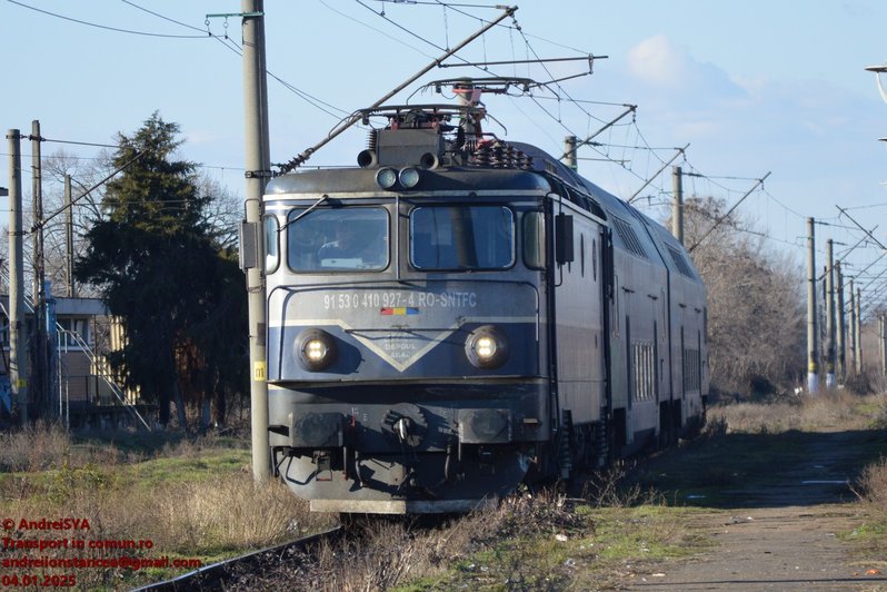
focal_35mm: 174
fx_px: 4287
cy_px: 296
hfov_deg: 11.8
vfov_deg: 7.9
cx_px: 444
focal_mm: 116
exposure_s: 1/1250
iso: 400
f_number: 5
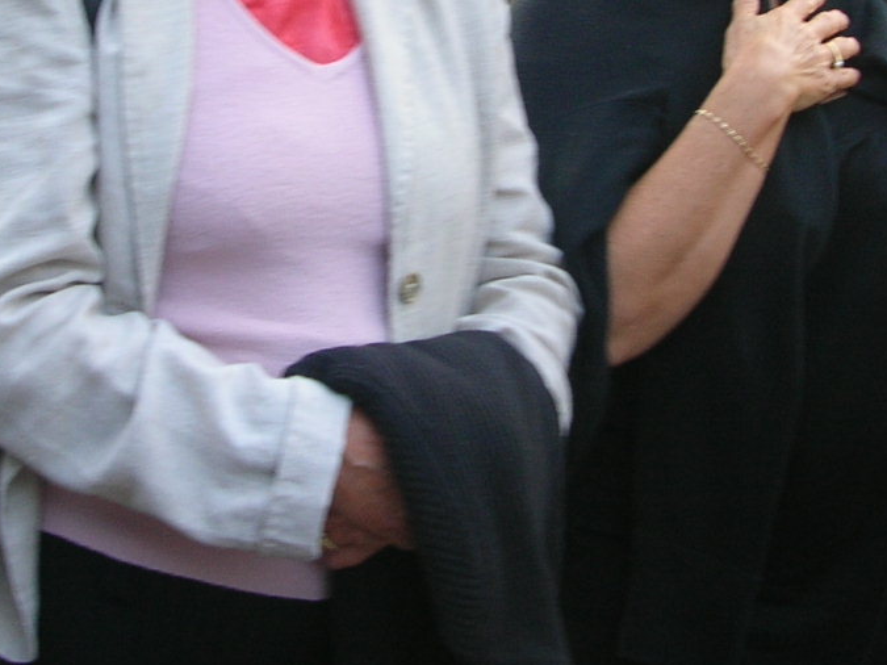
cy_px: 74
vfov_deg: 17.5
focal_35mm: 83
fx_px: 2126
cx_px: 432
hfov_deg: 23.6
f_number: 2.8
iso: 50
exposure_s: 1/62.8
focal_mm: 5.8
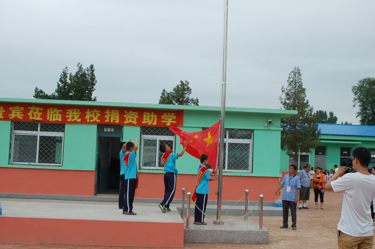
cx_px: 188
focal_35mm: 158
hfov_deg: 13.1
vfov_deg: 8.7
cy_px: 124
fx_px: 1639
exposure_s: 1/500
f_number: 5.6
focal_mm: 105
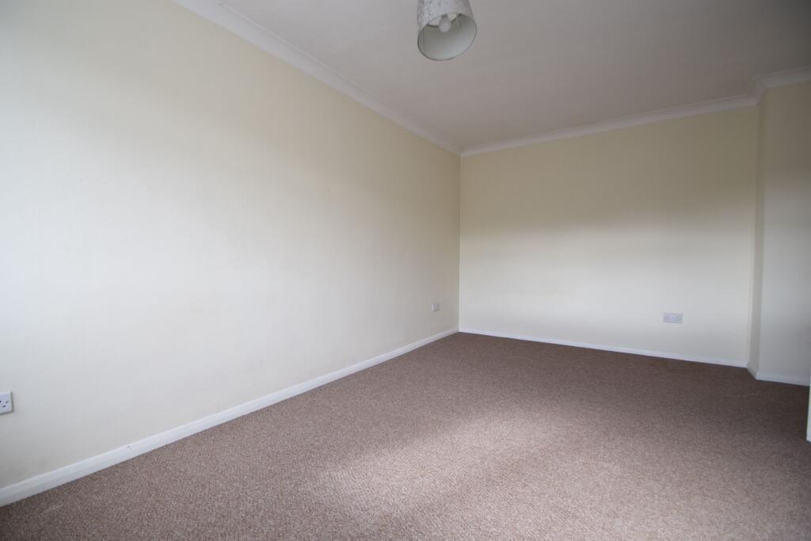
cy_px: 270
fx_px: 338
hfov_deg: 100.4
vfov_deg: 77.3
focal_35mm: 15
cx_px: 406
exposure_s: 1/80
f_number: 4.5
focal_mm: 10
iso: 400
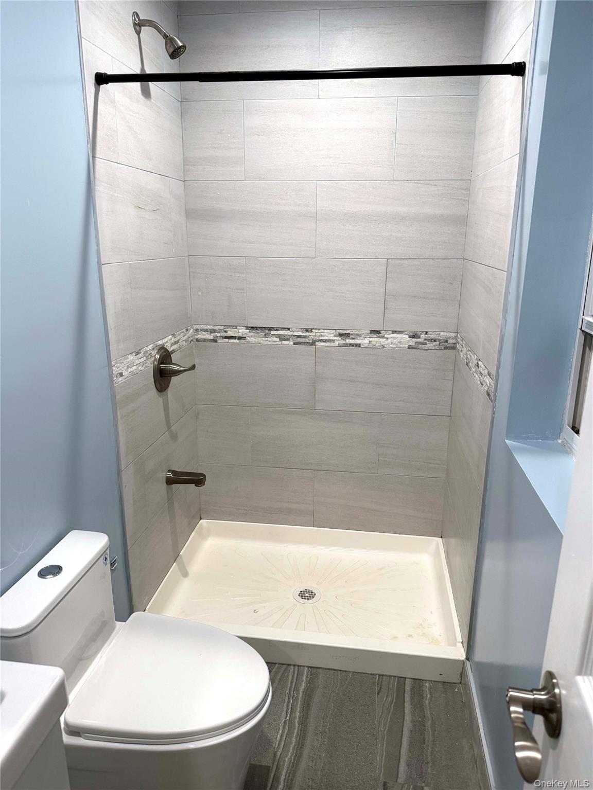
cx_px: 296
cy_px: 395
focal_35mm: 24
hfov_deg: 56.8
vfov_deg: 71.6
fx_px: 548
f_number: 1.78
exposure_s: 1/120
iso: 200
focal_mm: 6.76
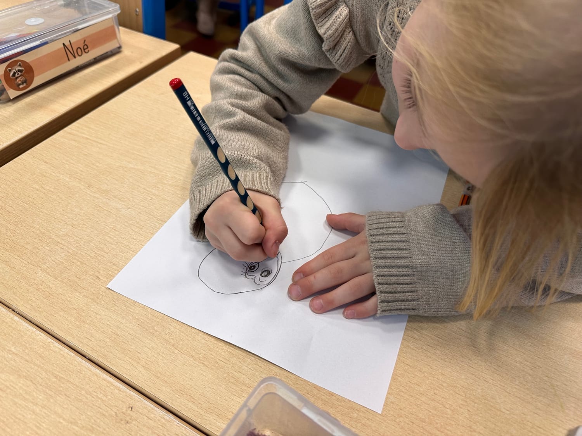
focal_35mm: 24
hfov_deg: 71.6
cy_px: 218
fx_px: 404
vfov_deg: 56.8
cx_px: 291
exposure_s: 1/100
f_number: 1.78
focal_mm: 6.86
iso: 160
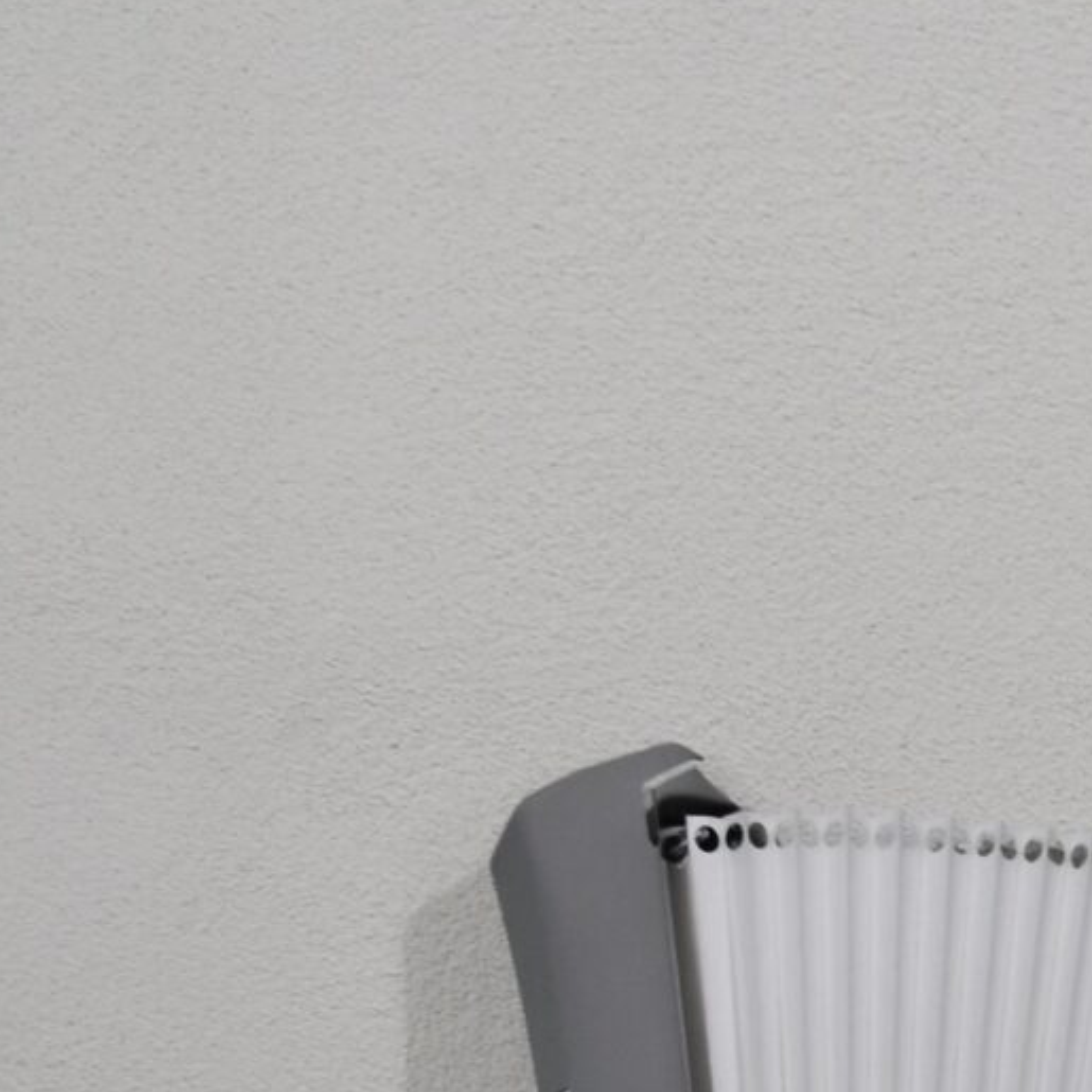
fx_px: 5425
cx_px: 1832
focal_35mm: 152
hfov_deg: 10.9
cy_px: 1615
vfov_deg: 11.1
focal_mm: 24
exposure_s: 1/125
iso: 360
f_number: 5.6
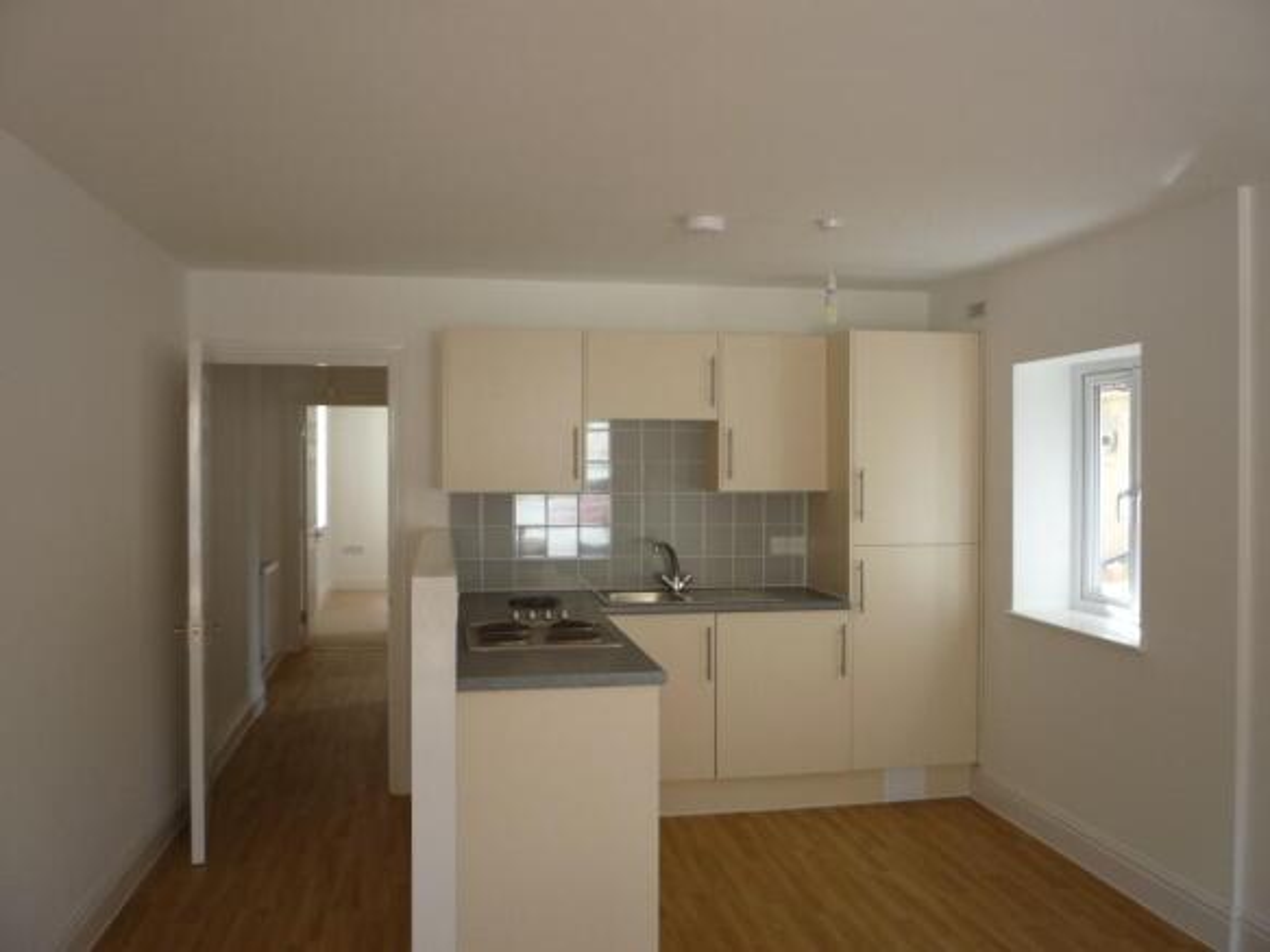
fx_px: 1100
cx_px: 635
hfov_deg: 60.0
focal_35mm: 30
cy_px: 476
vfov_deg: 46.8
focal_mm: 5.2
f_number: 3.3
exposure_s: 1/60
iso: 100
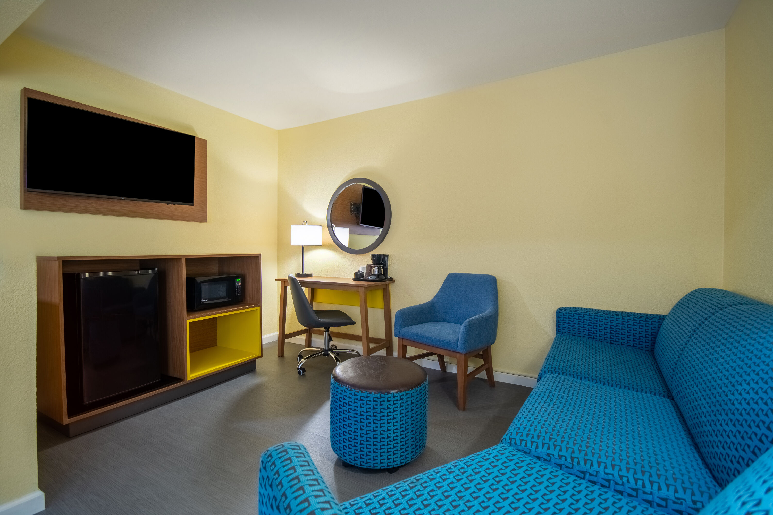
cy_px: 258
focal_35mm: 16
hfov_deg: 95.0
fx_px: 354
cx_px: 386
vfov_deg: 72.1
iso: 250
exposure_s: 1/80
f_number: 7.1
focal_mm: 11
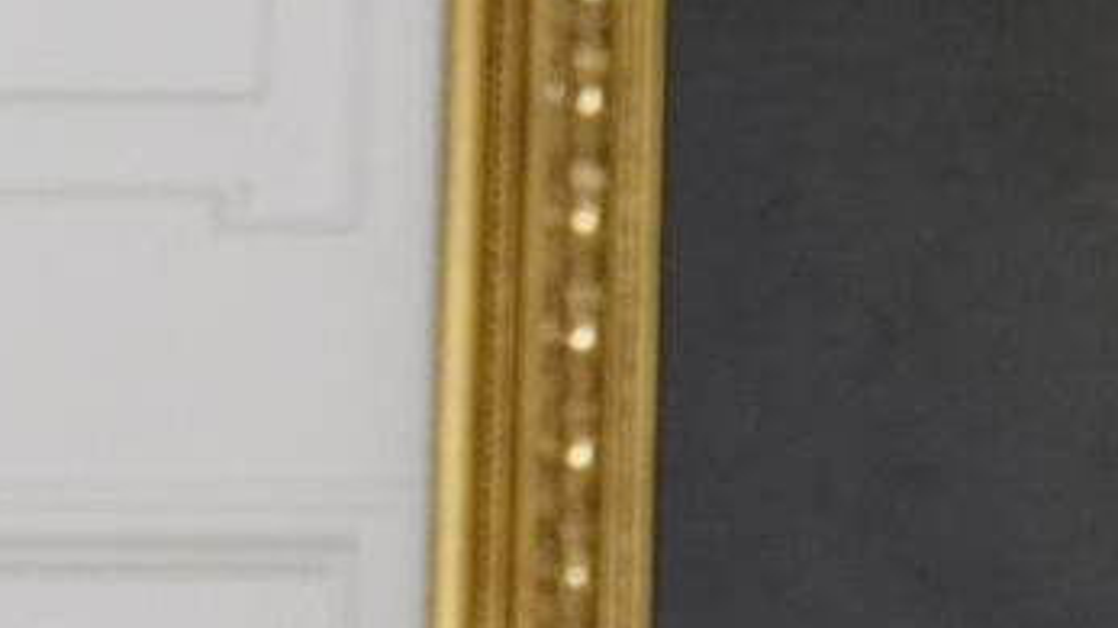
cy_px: 1892
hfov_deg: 7.3
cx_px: 1250
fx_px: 8714
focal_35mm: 294
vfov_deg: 4.0
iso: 2000
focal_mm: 38
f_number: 2.8
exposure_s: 1/320
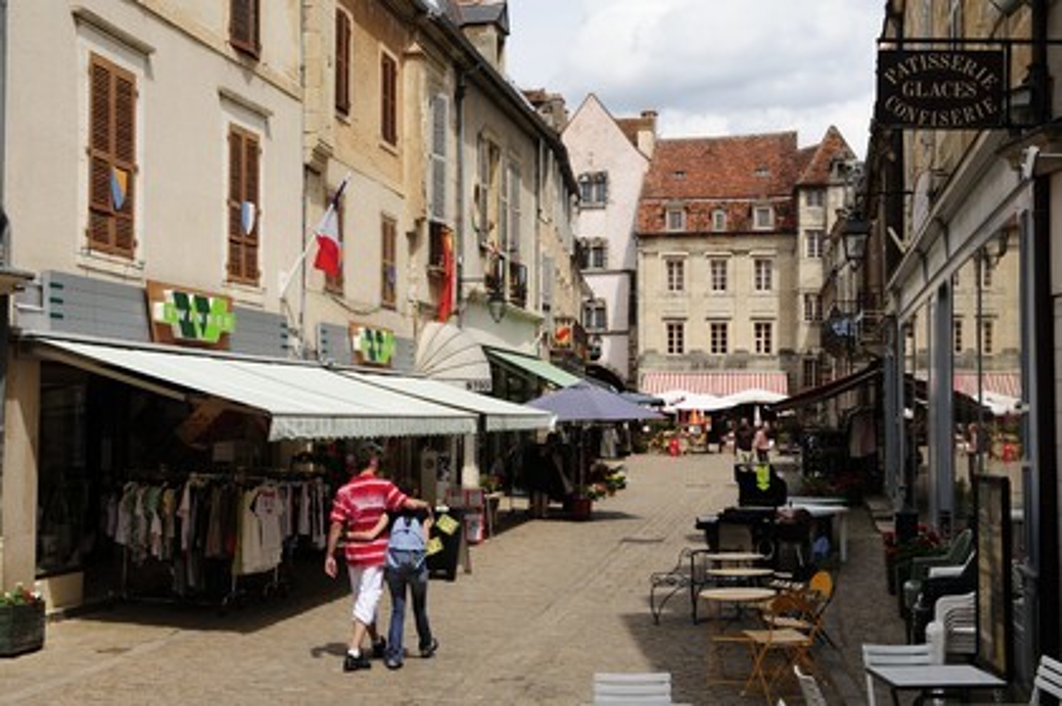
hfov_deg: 39.6
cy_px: 353
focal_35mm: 50
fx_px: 1474
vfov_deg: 27.0
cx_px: 531
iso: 200
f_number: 14
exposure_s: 1/160
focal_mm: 50
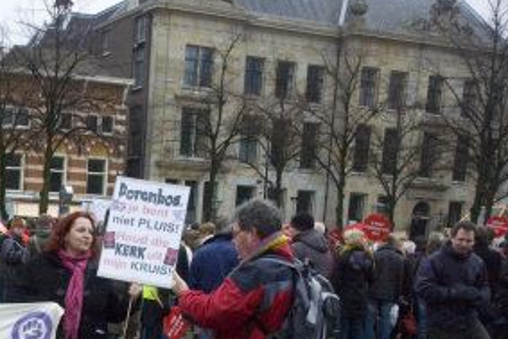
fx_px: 861
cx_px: -57
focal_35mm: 61
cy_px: 373
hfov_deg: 29.5
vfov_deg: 21.2
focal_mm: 18
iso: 1000
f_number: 9
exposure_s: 1/320
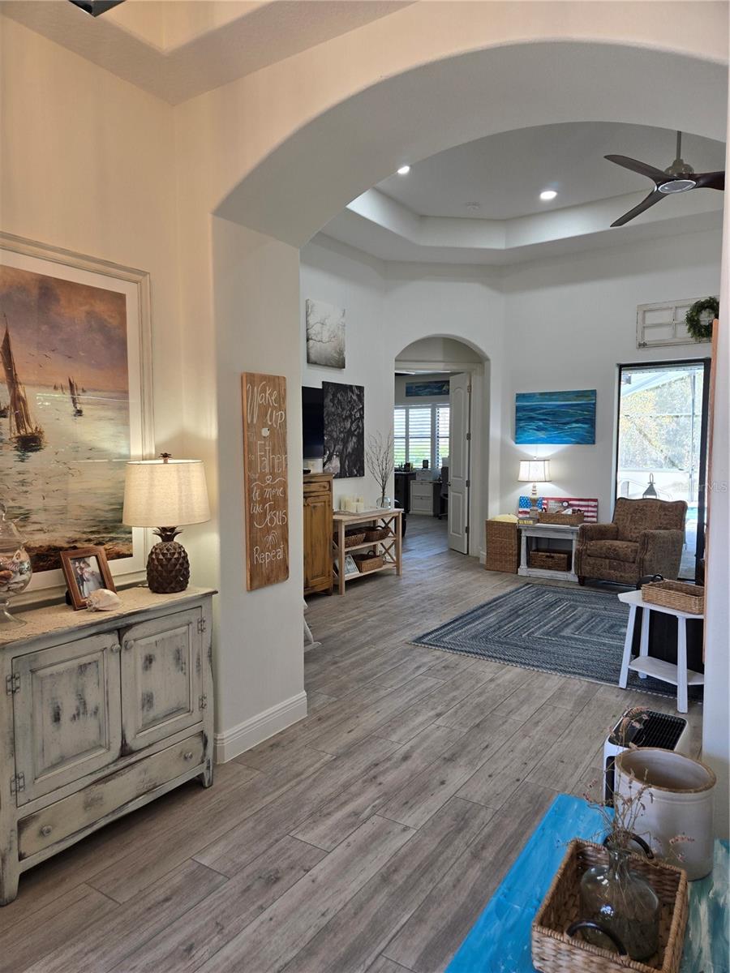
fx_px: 647
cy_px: 486
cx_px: 365
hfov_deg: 58.9
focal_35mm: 23
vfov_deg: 73.9
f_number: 1.8
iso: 64
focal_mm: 5.4
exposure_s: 1/120
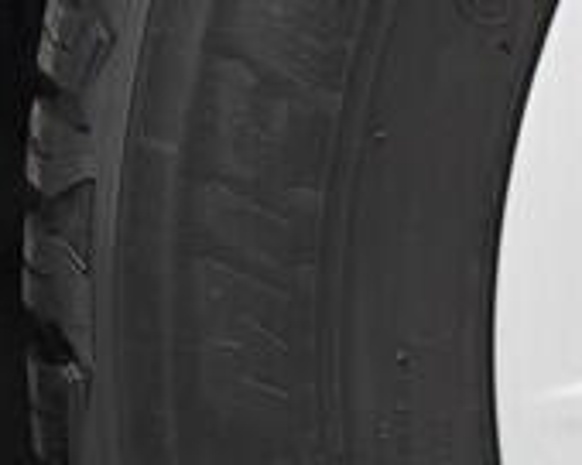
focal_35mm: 286
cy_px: 159
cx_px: 1575
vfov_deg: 5.4
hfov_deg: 6.3
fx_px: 4926
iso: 500
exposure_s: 1/320
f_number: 2.8
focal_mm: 24
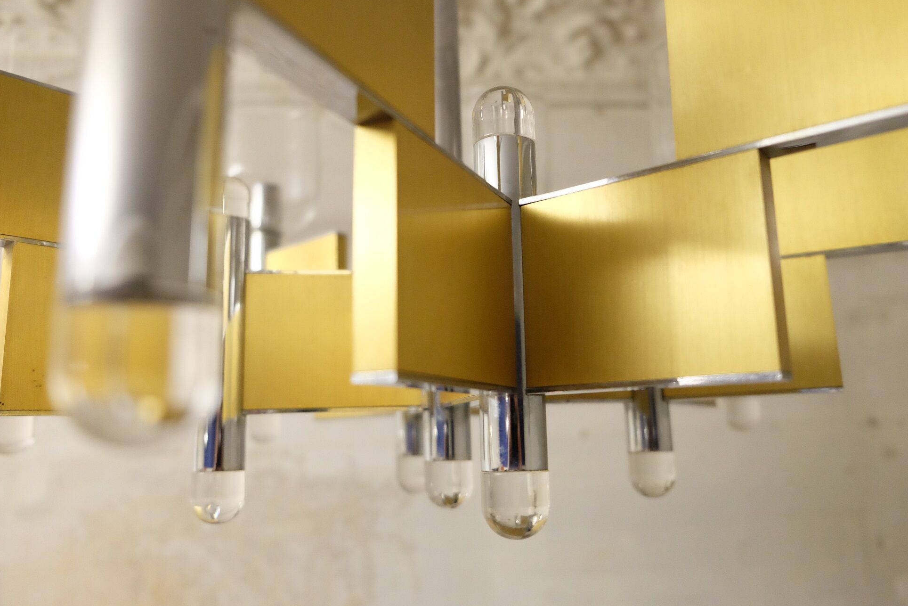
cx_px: 467
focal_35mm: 28
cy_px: 297
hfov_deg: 65.5
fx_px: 706
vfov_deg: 46.4
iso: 4000
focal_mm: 18
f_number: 2.8
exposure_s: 1/60
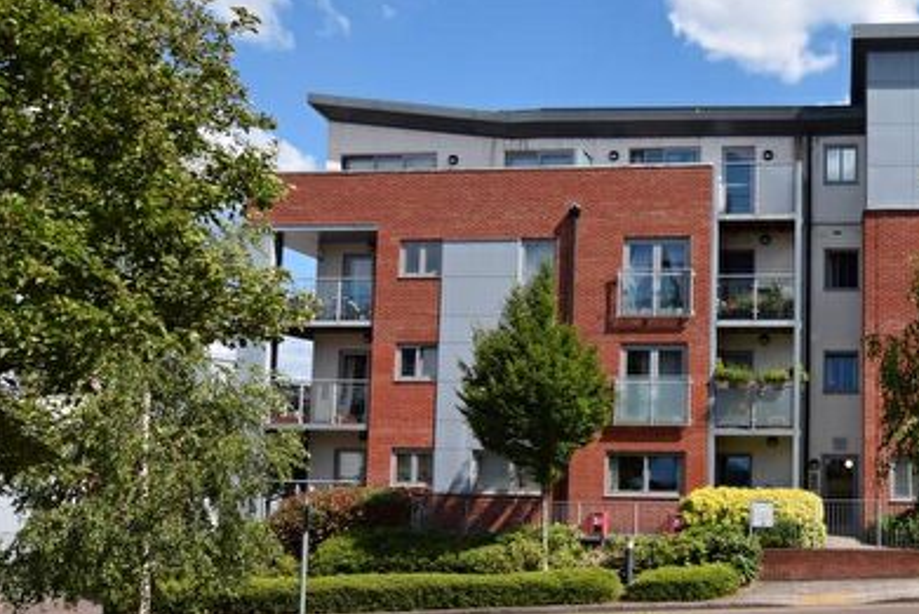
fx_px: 891
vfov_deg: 37.8
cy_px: 385
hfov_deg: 50.5
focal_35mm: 35
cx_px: 762
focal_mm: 13
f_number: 9
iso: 200
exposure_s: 1/320
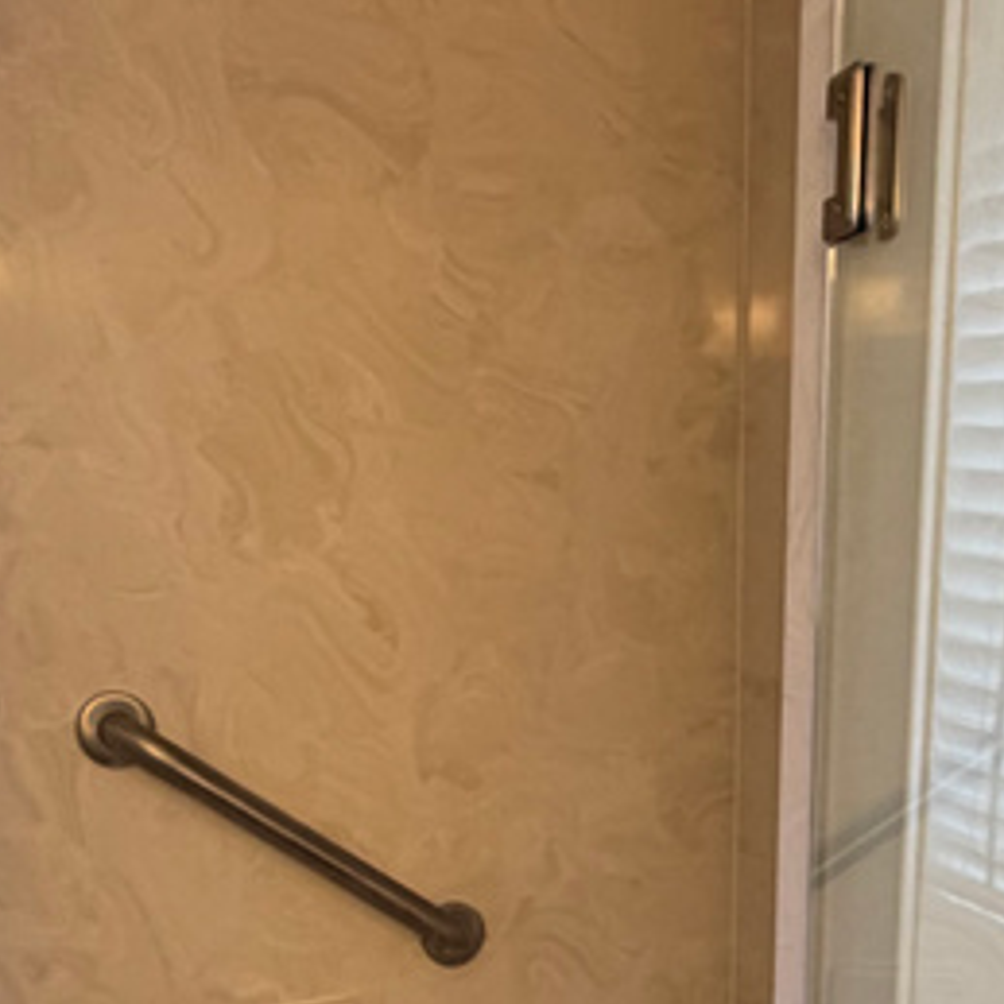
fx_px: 1608
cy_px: 915
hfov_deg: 34.3
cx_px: 682
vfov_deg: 32.8
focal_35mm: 49
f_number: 2.2
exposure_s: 1/120
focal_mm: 2.22
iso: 200
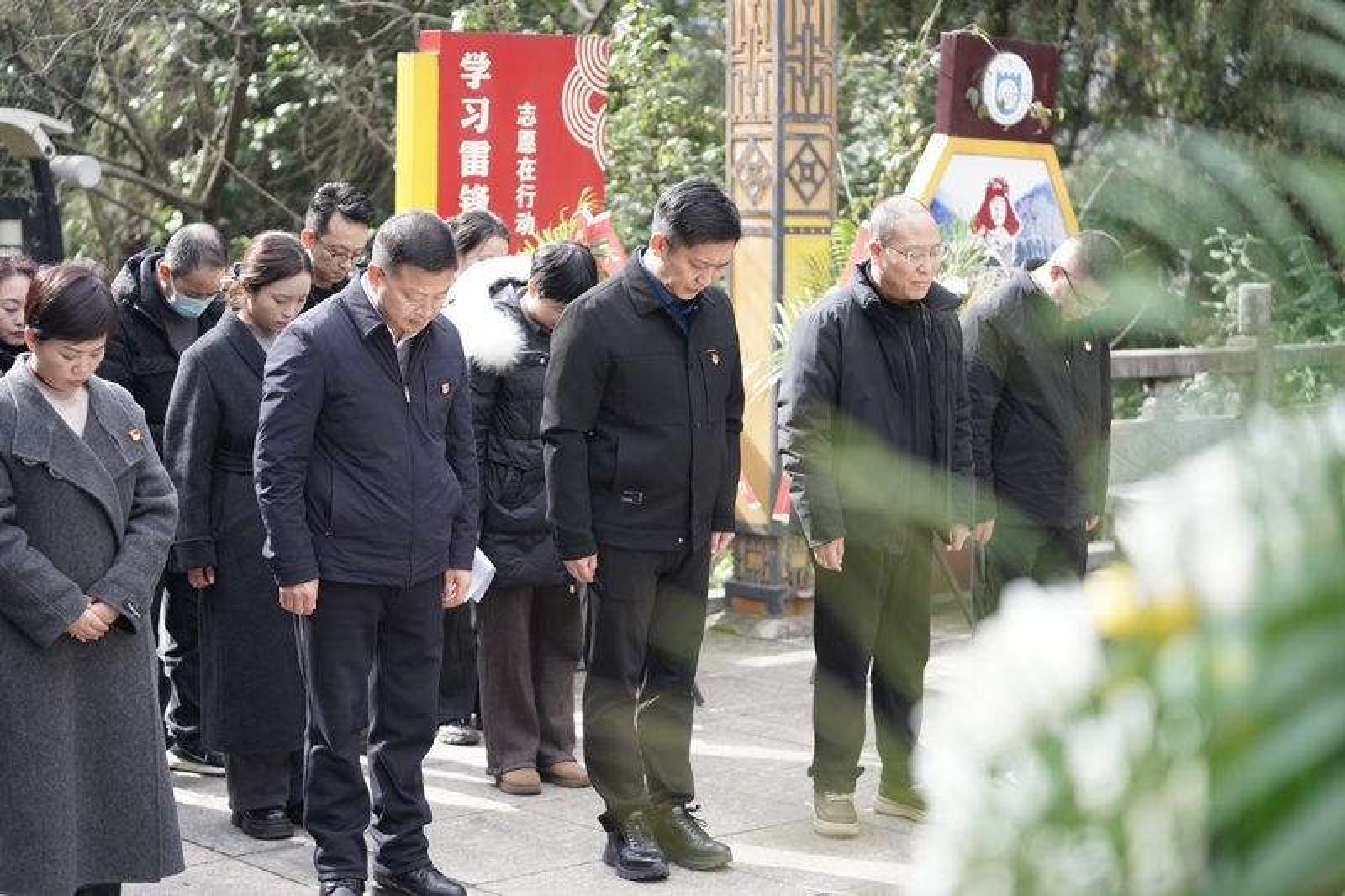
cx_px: 672
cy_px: 448
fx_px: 2615
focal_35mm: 70
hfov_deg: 28.8
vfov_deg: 19.4
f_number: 2.8
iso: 100
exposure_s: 1/200
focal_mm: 70
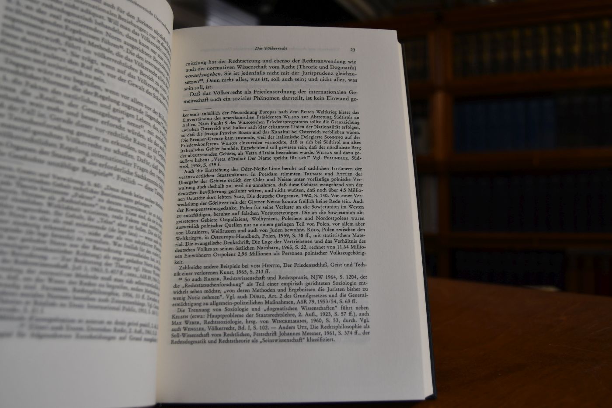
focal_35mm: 33
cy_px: 204
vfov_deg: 40.0
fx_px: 561
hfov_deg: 57.2
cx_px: 306
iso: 400
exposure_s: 1/250
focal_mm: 22
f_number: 3.5
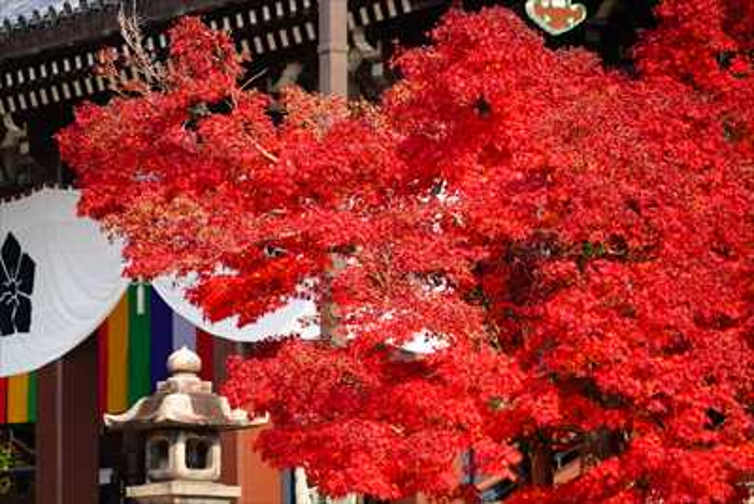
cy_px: 252
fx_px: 4358
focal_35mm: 208
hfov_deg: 9.9
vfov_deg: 6.6
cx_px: 377
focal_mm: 208
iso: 160
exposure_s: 1/250
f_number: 6.3
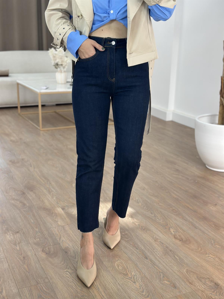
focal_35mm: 48
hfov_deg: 30.3
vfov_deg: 39.7
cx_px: 112
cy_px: 150
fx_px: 414
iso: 64
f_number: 1.78
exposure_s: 1/127
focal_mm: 6.86
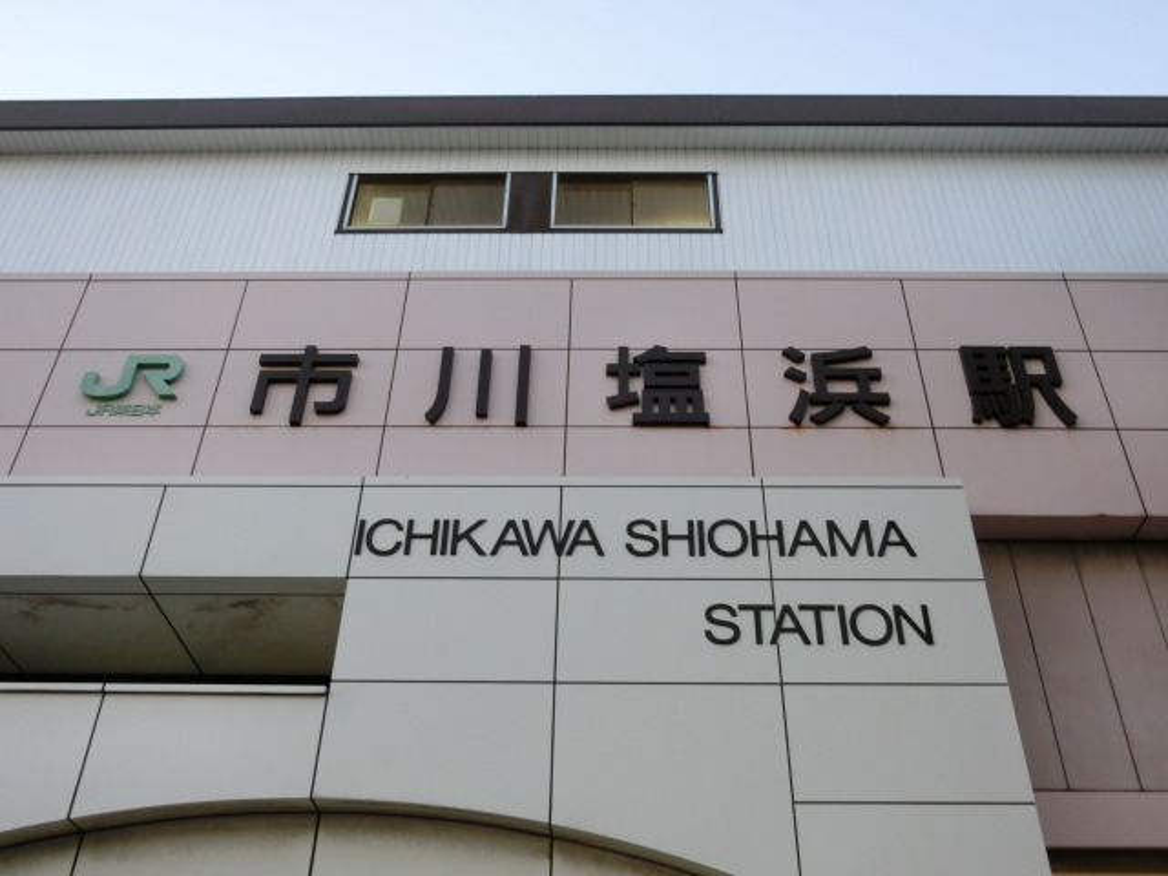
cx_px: 584
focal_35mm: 34
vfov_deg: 41.8
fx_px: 1147
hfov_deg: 54.0
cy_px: 438
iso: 400
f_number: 3.9
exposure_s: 1/30
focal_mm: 6
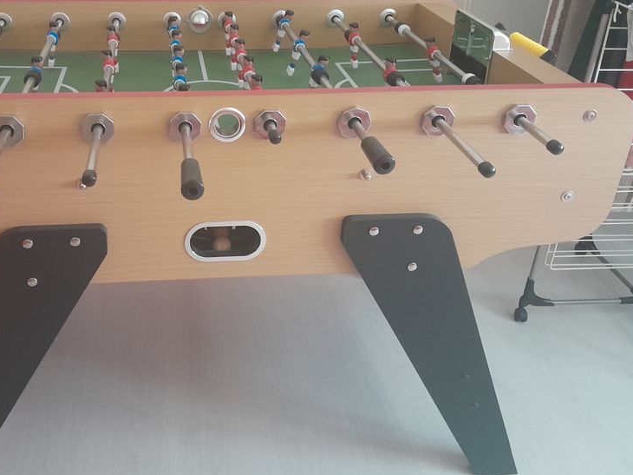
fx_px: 676
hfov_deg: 49.3
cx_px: 214
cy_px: 187
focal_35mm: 37
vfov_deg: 38.5
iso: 640
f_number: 1.8
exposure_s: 1/10
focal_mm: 4
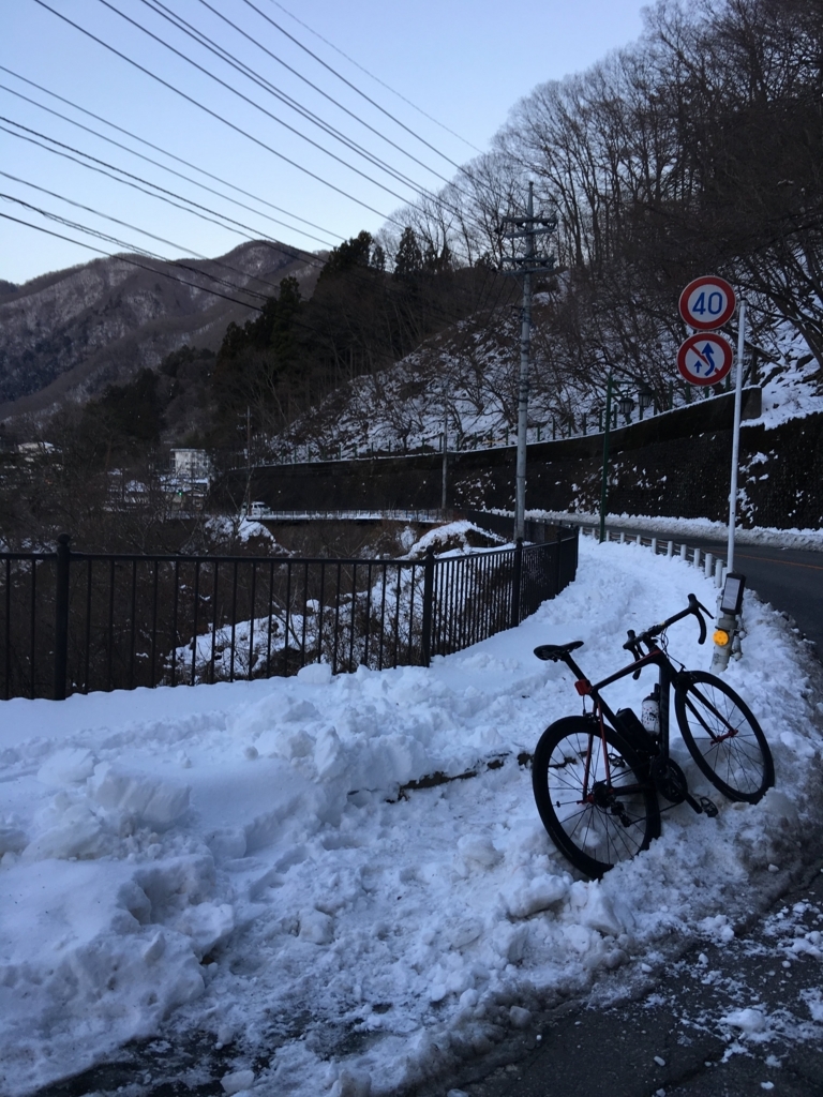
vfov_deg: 61.7
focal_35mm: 29
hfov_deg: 48.2
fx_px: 919
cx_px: 412
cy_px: 548
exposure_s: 1/60
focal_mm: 4.15
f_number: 2.2
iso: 25
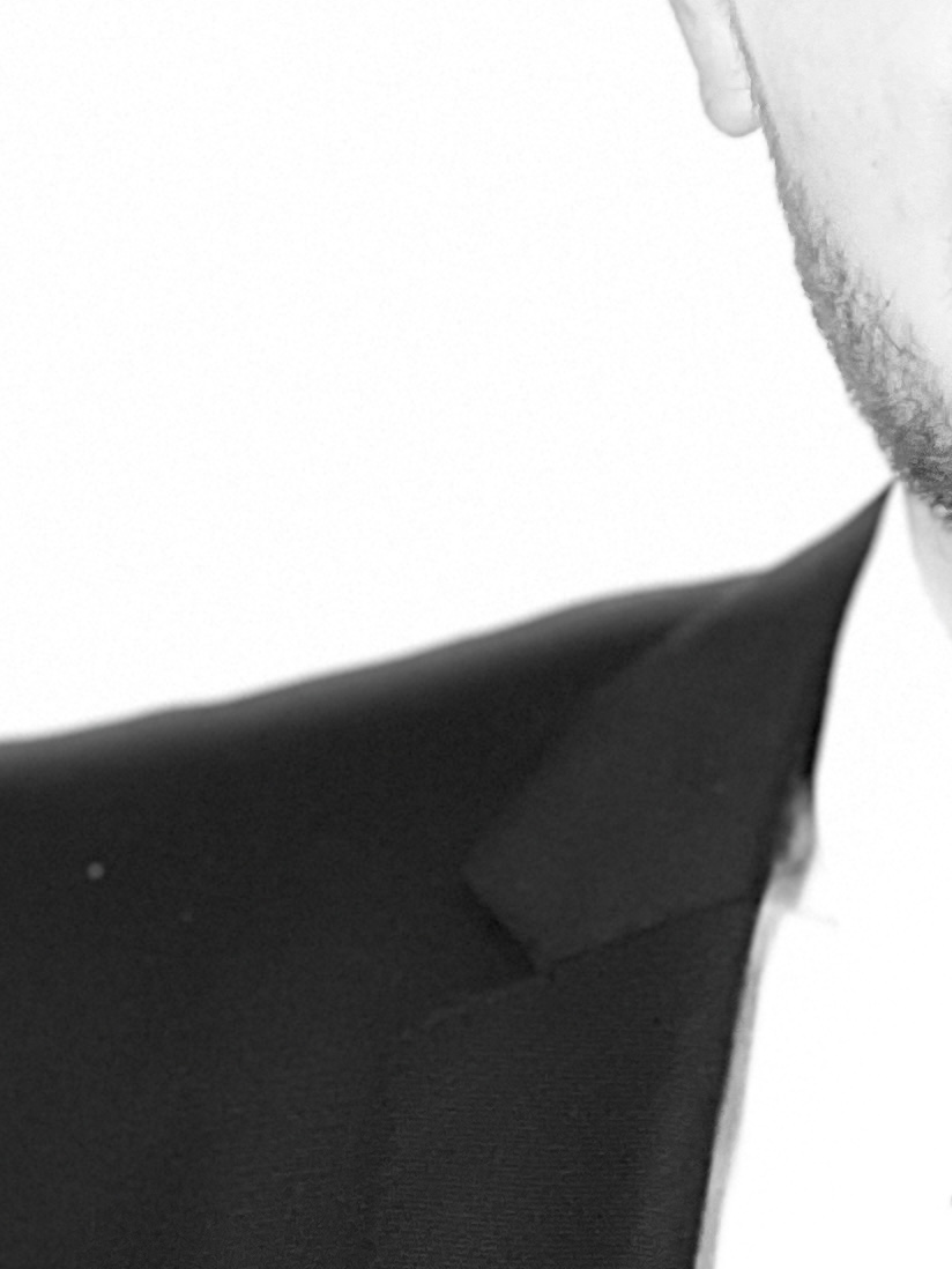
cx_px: 1146
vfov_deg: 8.4
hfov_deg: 6.3
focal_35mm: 235
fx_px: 8614
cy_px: 861
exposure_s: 1/98
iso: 250
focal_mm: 7.5
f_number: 2.2
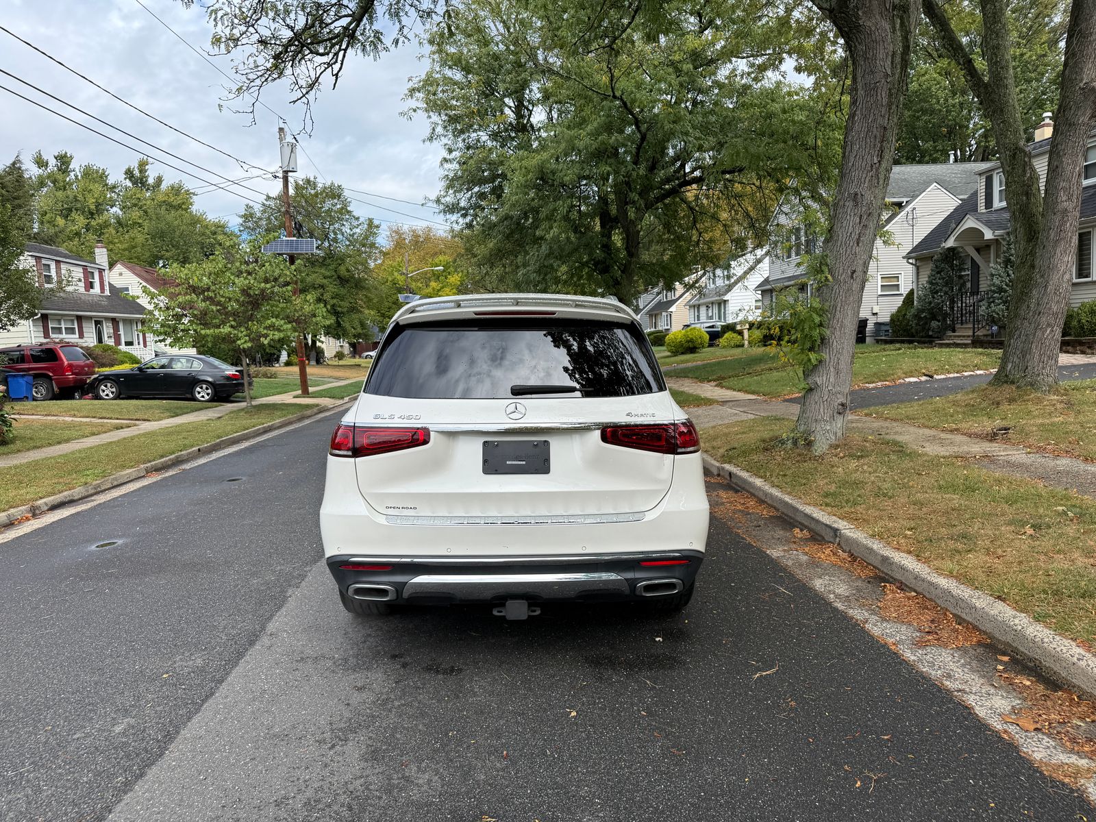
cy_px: 411
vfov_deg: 56.8
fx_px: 760
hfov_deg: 71.6
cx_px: 548
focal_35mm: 24
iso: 80
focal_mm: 6.76
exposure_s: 1/2053
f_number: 1.78
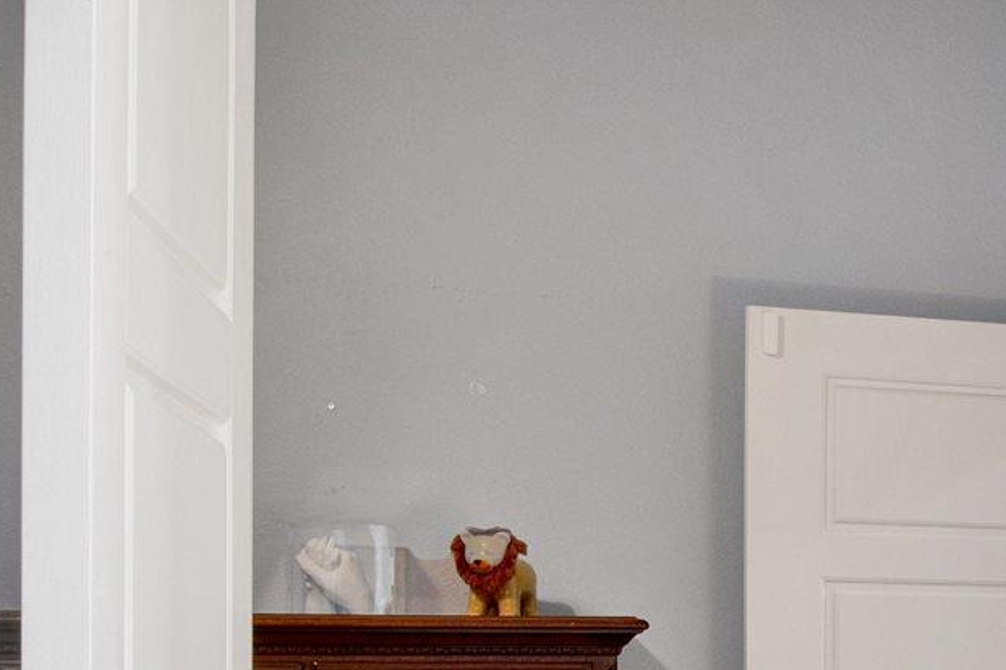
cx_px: 2127
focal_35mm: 89
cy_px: 689
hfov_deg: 16.3
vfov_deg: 15.1
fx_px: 2487
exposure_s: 1/4
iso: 200
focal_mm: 18
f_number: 11
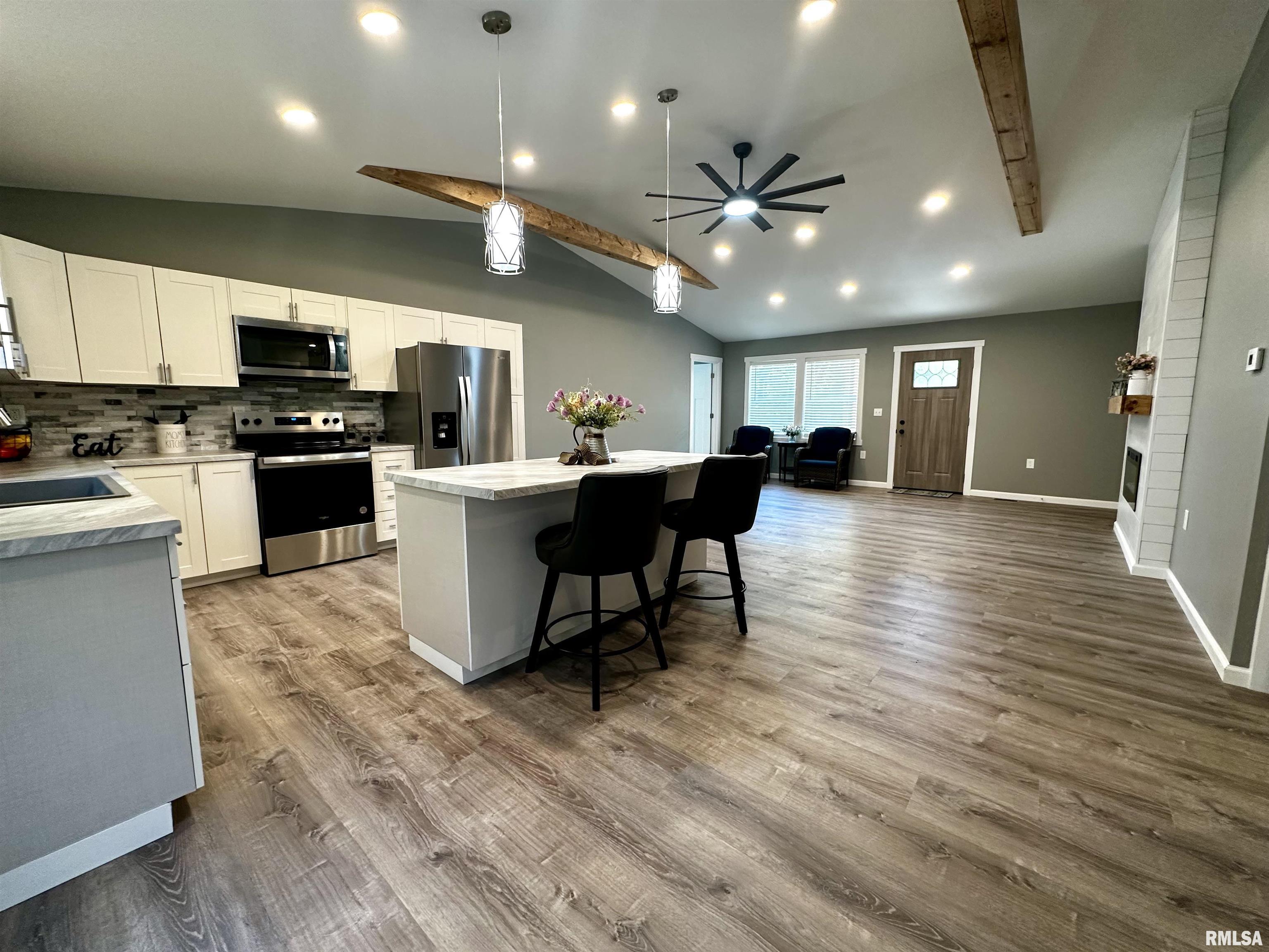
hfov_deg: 102.1
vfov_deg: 85.7
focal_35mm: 14
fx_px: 513
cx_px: 634
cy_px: 476
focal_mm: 2.22
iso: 200
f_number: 2.2
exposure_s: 1/60
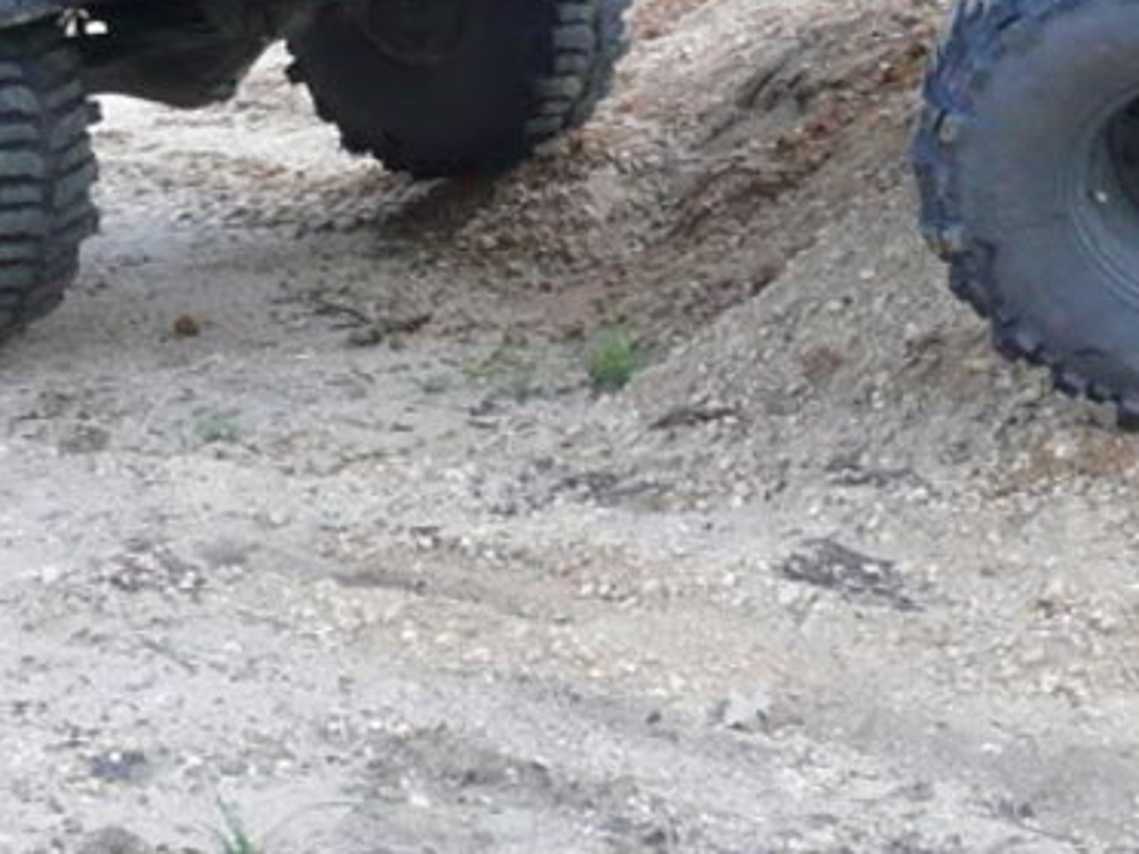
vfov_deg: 12.8
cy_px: -193
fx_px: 3718
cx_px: 769
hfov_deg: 17.4
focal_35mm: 113
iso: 200
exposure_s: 1/40
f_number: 3.3
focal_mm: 4.6
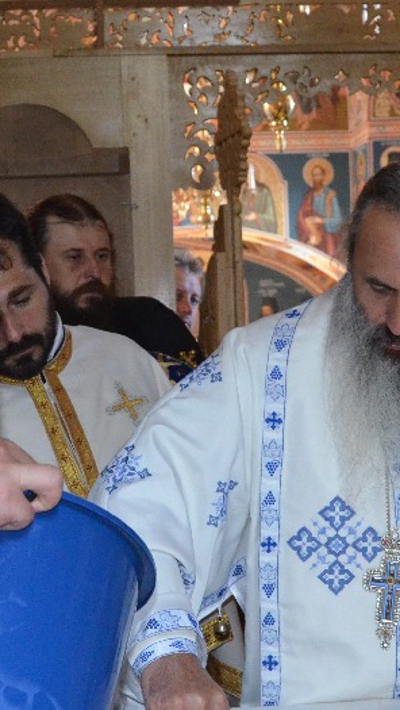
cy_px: 385
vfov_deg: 28.1
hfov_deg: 16.1
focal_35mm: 75
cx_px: 235
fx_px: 1415
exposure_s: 1/60
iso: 3200
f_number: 3.8
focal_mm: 21
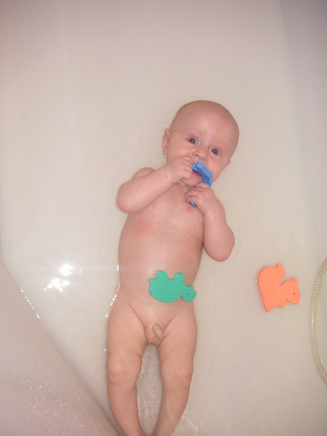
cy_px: 218
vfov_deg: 50.1
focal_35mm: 37
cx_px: 164
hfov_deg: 38.7
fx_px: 466
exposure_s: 1/45
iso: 160
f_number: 2.8
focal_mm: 6.1
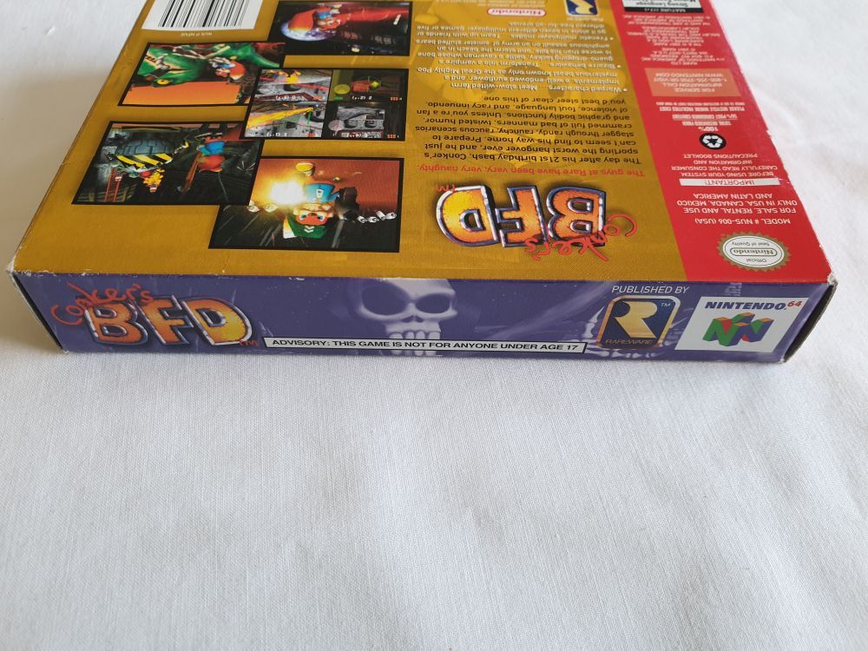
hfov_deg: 67.3
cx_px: 434
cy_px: 326
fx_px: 652
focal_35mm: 26
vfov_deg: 53.1
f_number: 2.4
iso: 160
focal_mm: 4.3
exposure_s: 1/50
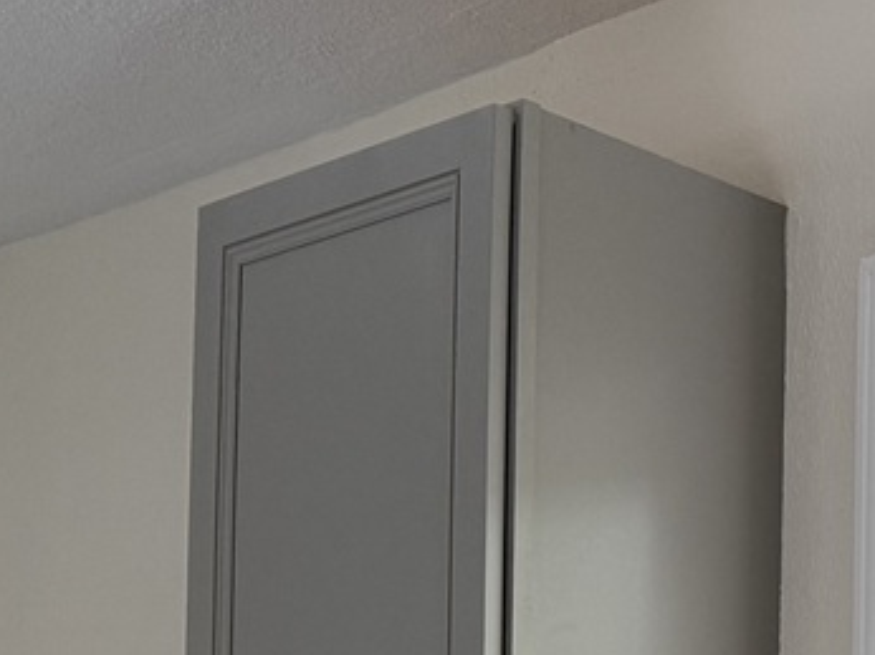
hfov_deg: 18.3
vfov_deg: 13.4
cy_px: 1136
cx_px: 1143
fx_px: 2526
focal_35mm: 100
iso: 200
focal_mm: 6.76
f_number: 1.78
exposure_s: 1/121
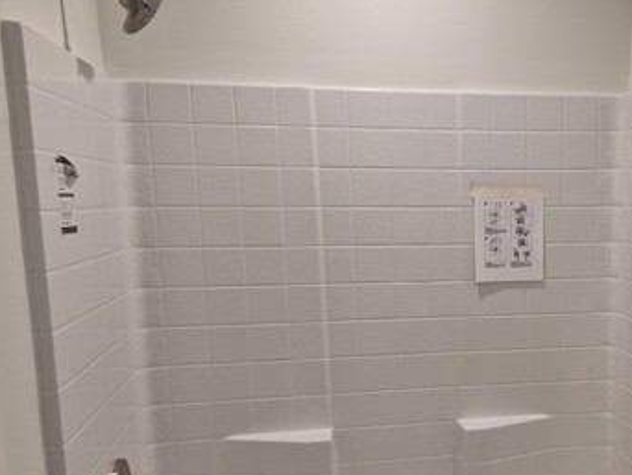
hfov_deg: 42.1
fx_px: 786
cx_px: 497
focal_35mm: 43
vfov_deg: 33.2
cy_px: 338
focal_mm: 5.4
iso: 80
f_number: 1.8
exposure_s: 1/120
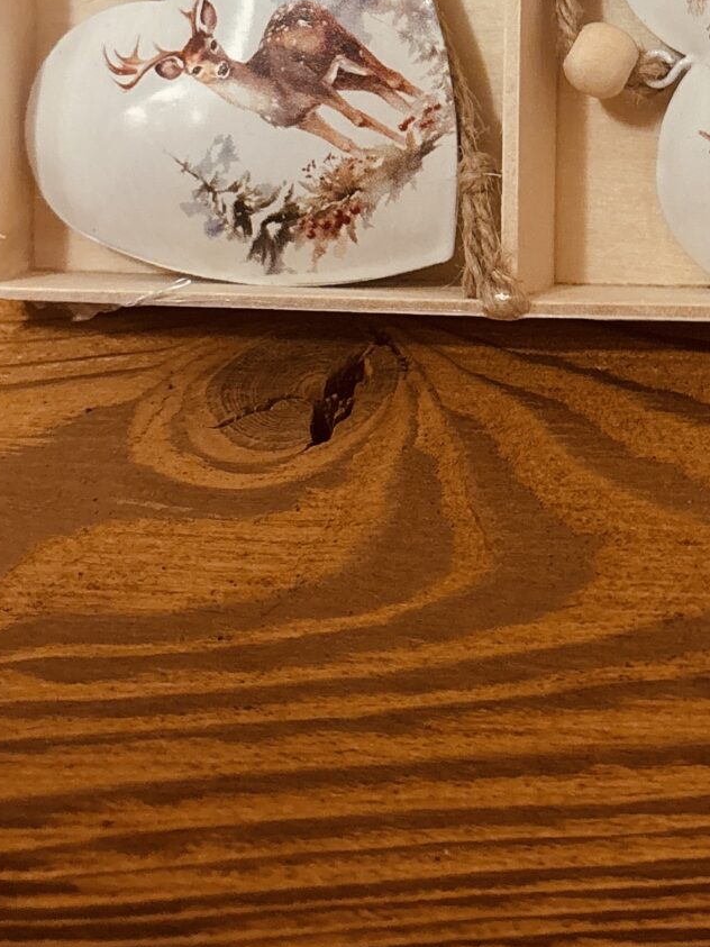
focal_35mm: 79
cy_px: -39
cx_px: 782
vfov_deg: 23.5
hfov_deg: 18.0
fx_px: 2161
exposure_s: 1/50
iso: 320
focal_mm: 5.96
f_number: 1.6
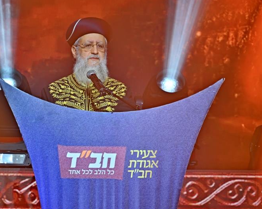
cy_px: 81
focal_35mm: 174
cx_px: 111
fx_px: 1349
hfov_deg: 11.1
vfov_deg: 8.9
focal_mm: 120
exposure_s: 1/200
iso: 125
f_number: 4
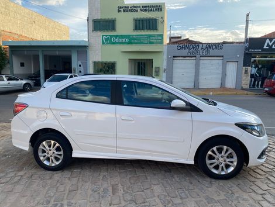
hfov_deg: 67.2
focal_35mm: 26
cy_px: 104
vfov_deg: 53.2
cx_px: 138
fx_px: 207
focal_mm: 4.25
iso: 32
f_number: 1.8
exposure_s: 1/606
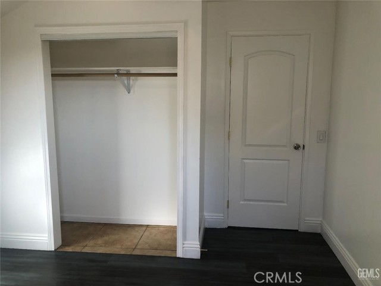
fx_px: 308
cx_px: 190
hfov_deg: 63.4
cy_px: 143
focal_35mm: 28
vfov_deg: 49.7
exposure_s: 1/120
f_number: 1.8
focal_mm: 3.99
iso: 50
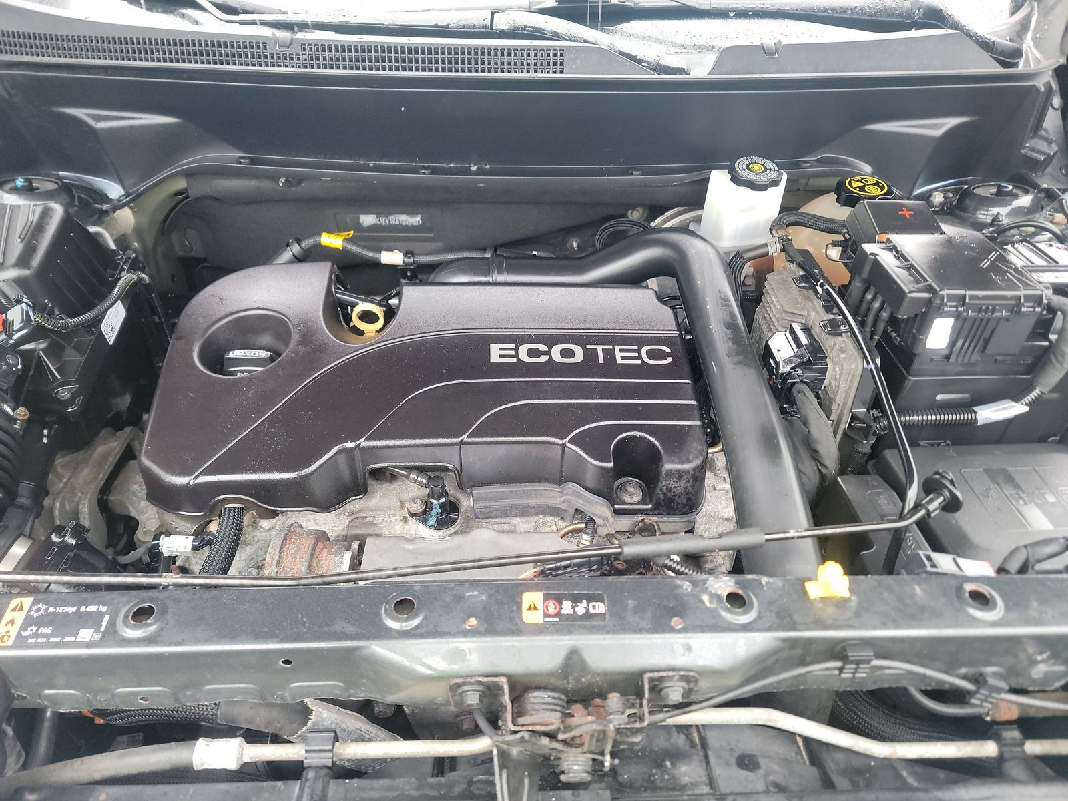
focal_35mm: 24
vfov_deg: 56.8
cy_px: 400
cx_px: 534
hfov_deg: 71.6
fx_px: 740
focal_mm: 6.7
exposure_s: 1/59
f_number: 1.8
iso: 609
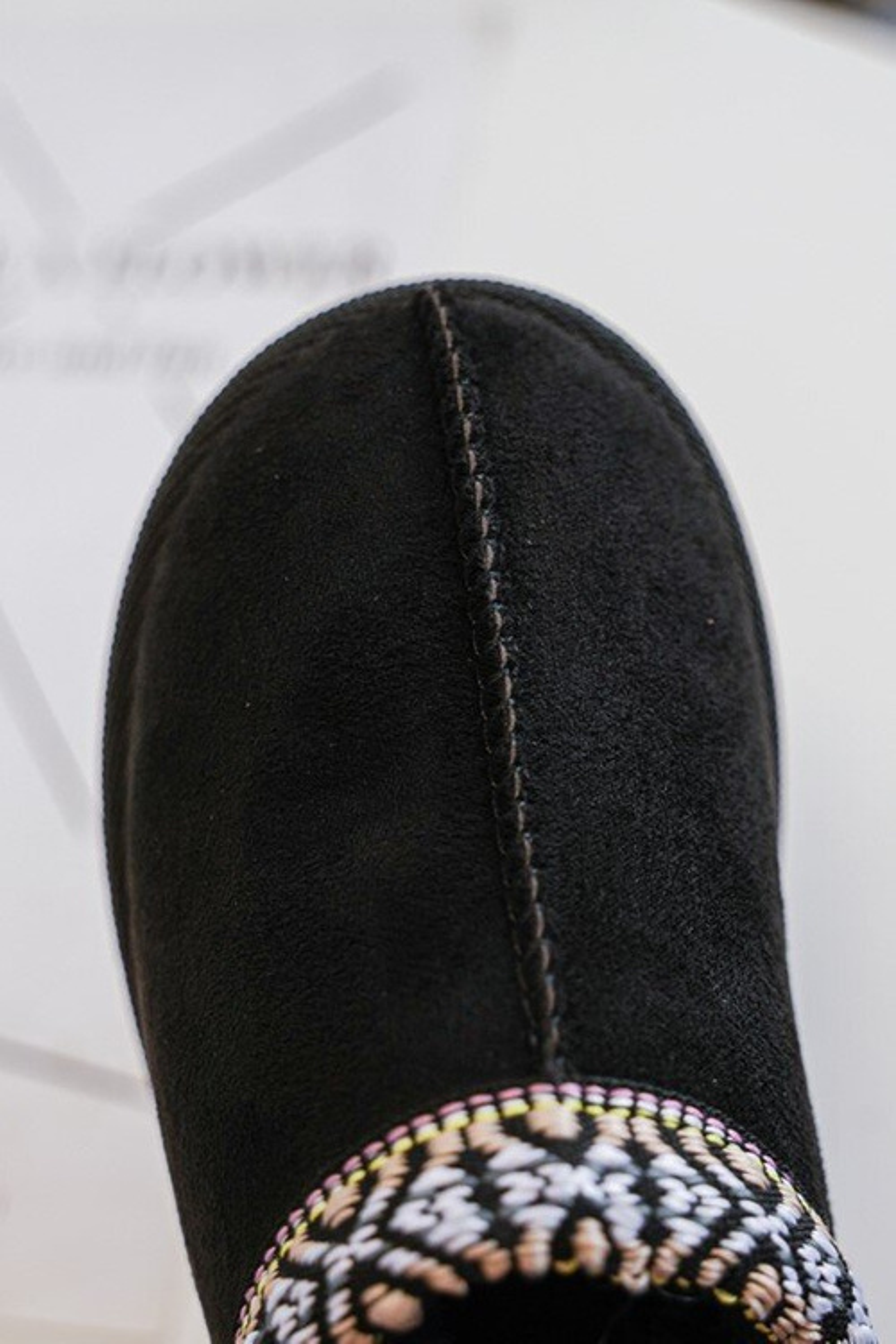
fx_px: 1717
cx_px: 448
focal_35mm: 46
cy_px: 672
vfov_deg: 42.7
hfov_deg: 29.2
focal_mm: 46
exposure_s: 1/100
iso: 500
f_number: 4
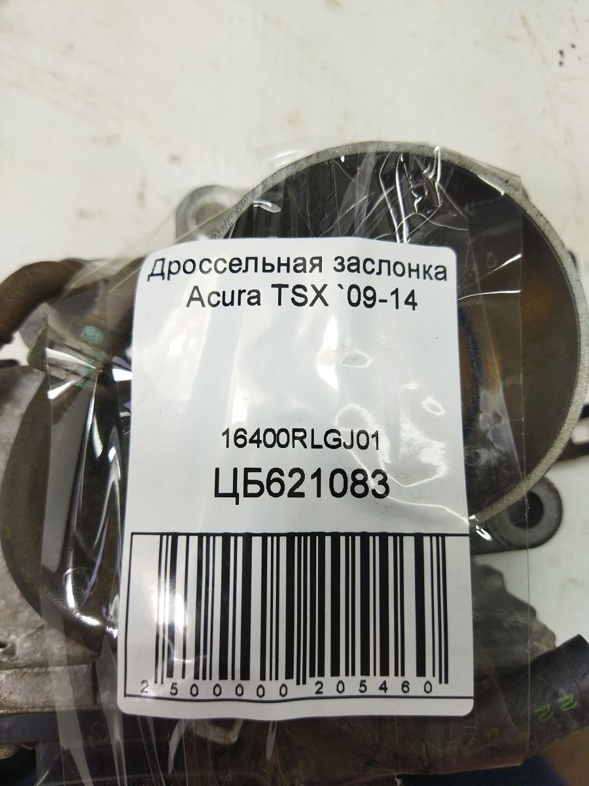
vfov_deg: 65.3
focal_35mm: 27
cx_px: 294
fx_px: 613
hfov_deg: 51.4
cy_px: 393
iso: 100
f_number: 1.79
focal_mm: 4.71
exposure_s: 1/191
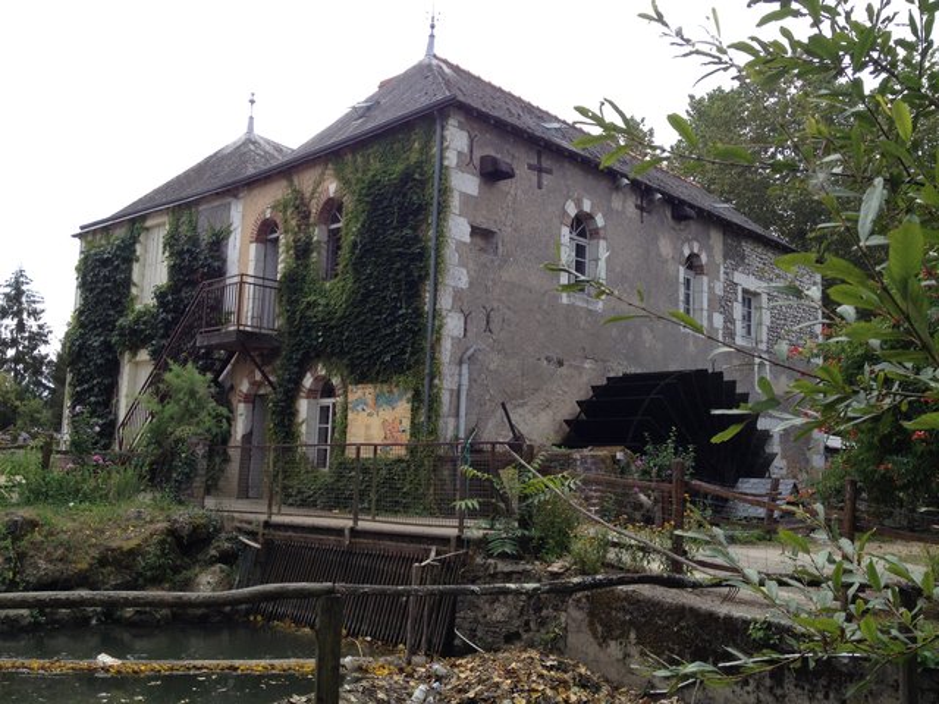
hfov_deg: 52.6
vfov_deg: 40.7
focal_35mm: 35
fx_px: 949
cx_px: 470
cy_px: 352
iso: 64
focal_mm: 4.28
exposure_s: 1/726
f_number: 2.4
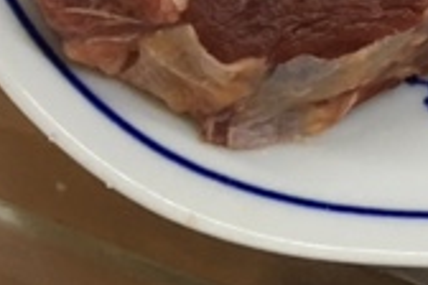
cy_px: -232
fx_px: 1367
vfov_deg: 11.1
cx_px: 746
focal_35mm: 115
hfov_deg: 15.5
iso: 250
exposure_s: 1/33
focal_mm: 4.15
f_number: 2.2
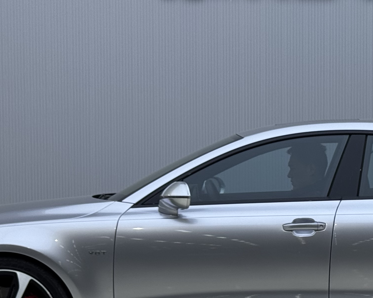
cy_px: 217
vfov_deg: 12.2
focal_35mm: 126
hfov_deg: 15.2
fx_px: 1391
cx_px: 308
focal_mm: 6.76
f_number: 1.78
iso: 64
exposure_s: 1/461
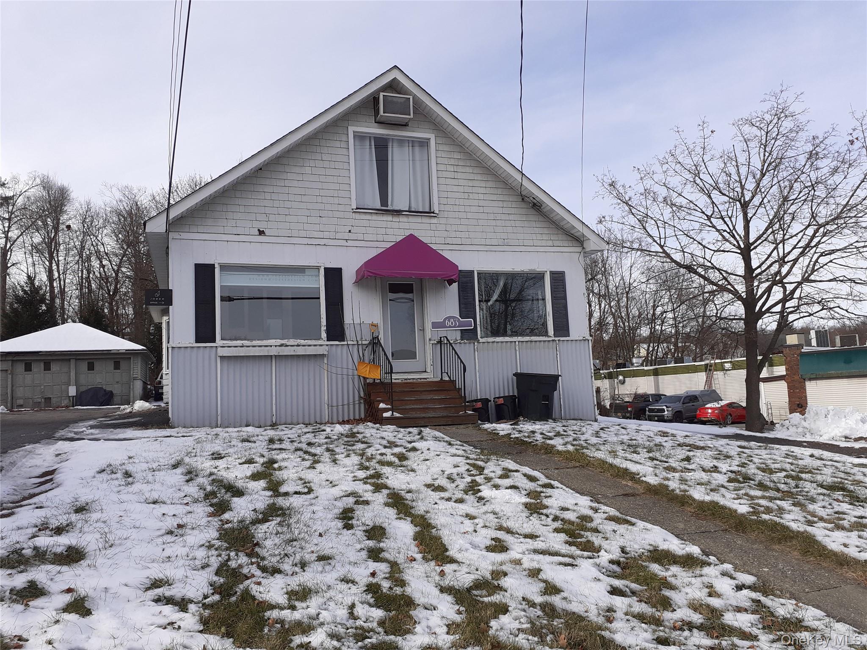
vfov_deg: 51.4
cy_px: 325
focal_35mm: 27
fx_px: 676
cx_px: 434
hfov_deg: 65.3
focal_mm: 3.6
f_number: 1.9
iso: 40
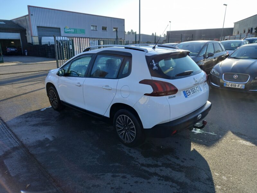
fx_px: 186
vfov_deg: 54.9
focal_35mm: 25
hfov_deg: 69.4
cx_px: 128
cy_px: 96
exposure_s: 1/190
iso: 25
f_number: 2
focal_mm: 4.6
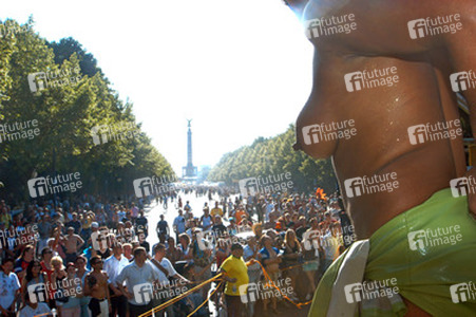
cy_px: 158
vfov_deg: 36.8
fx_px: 476
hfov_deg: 53.2
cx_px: 238
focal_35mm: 36
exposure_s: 1/125
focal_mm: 24
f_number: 14
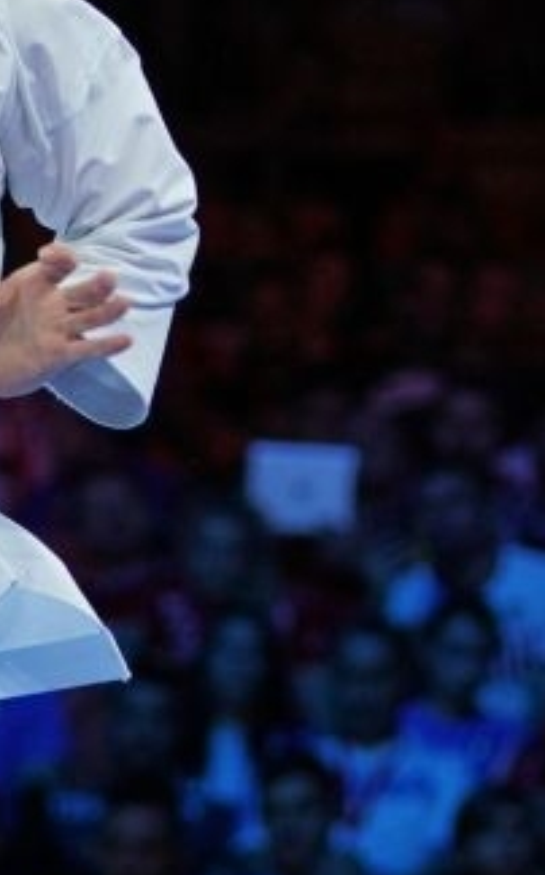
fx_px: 13903
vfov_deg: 3.6
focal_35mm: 584
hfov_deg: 2.2
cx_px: 259
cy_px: 540
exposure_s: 1/500
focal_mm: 103
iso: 640
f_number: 2.8
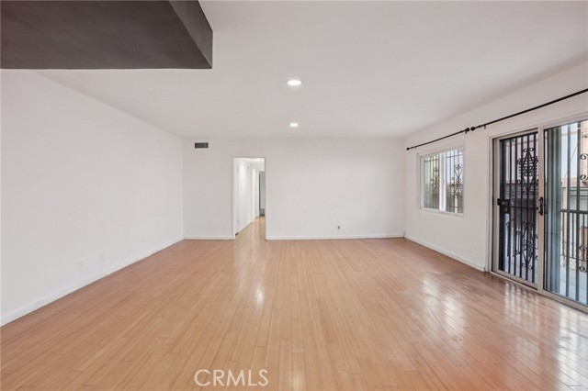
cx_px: 294
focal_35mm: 16
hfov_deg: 96.8
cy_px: 196
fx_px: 261
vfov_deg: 73.7
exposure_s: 1/6
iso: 400
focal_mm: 16
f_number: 8
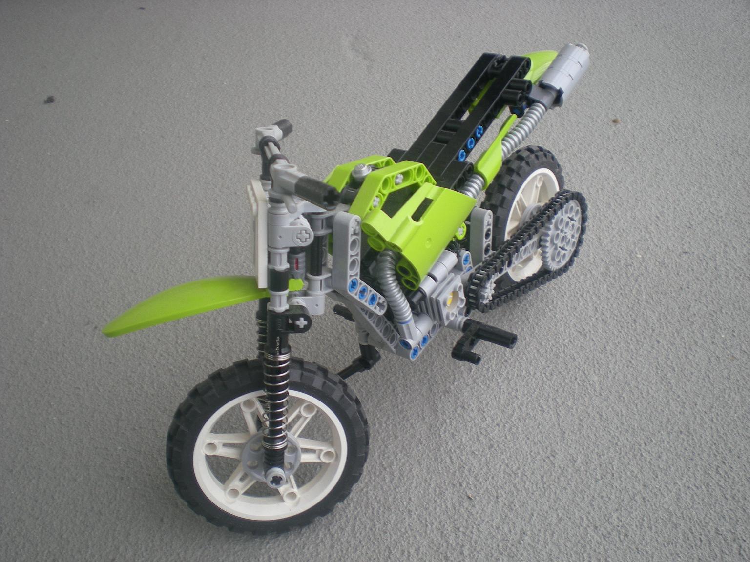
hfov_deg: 49.0
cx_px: 375
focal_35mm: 38
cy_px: 281
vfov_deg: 37.7
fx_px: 823
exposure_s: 1/63
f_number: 3.1
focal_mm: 6.3
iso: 50
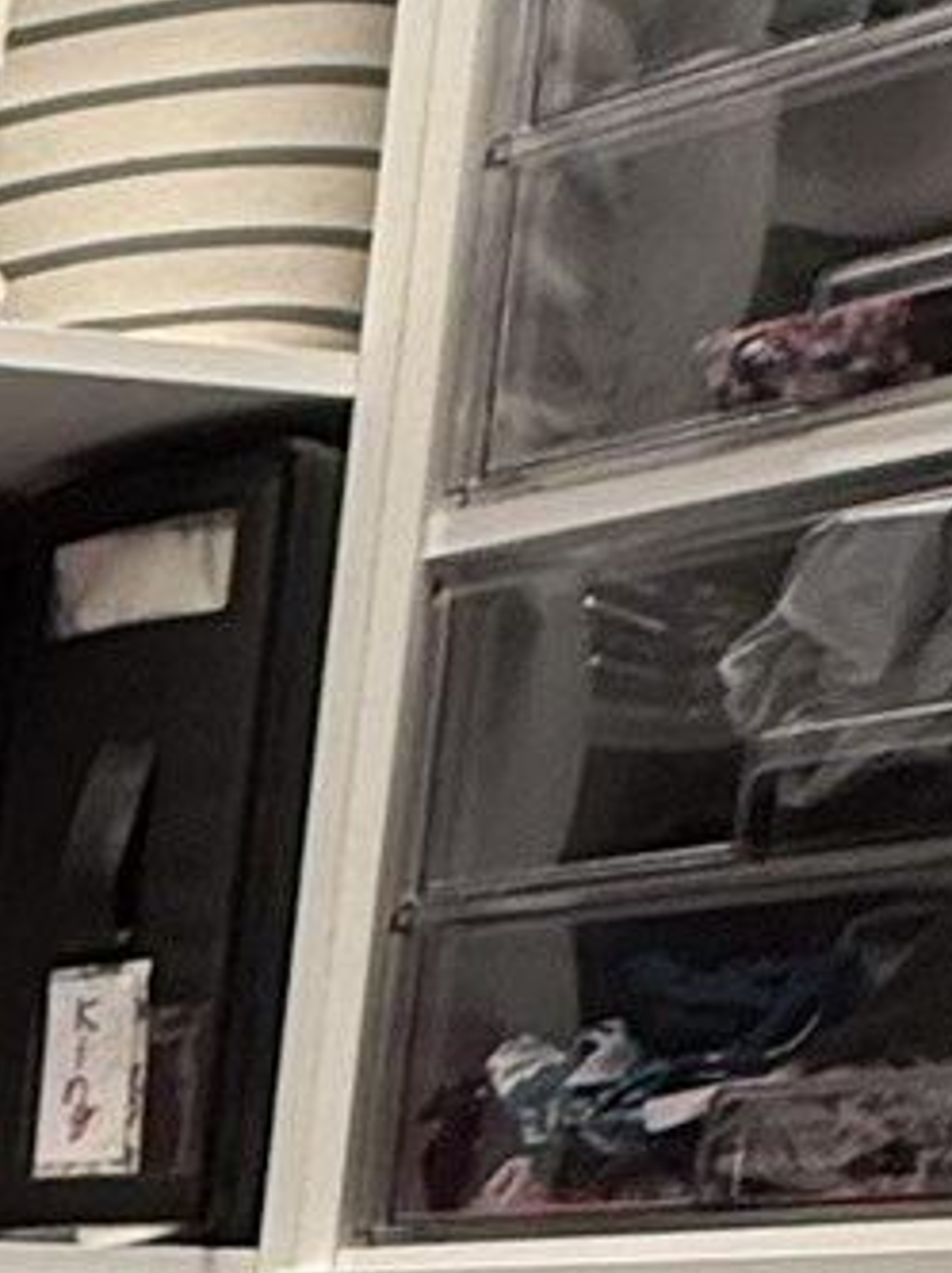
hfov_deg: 10.9
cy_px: 2160
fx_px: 3564
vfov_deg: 17.2
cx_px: -1778
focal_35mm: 97
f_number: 2.2
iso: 320
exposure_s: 1/60
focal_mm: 2.22
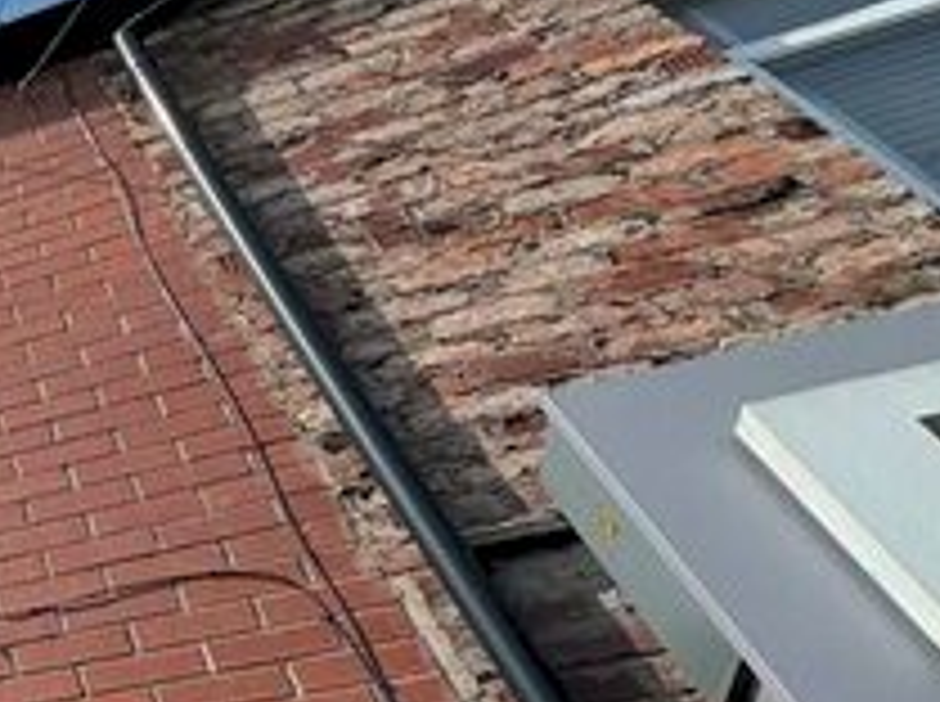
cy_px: 605
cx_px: -526
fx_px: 1274
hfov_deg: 26.6
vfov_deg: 29.7
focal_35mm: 47
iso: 50
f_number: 2.2
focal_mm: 2.22
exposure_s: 1/3906
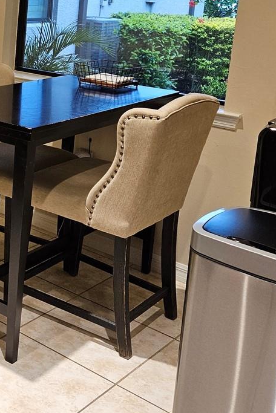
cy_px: 84
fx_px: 643
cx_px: -70
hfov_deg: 22.1
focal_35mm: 56
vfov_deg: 34.6
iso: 320
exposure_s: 1/120
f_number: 1.8
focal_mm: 5.4
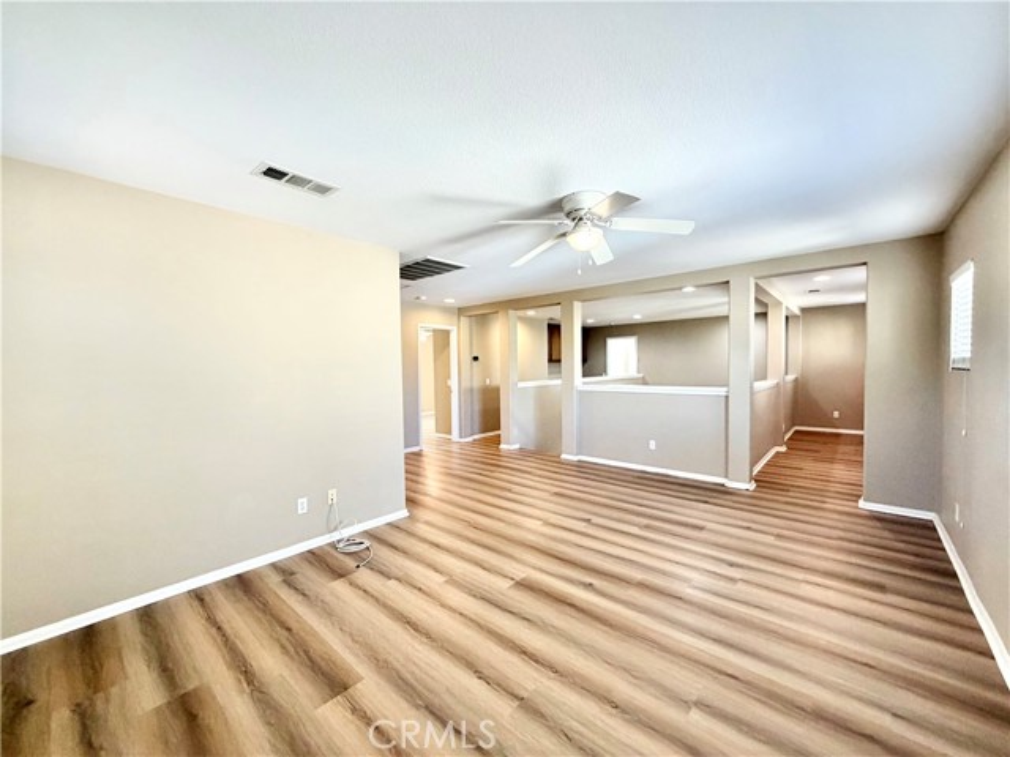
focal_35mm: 14
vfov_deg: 85.7
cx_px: 505
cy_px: 378
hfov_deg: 102.1
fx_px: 408
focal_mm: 2.22
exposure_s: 1/120
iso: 200
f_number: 2.2
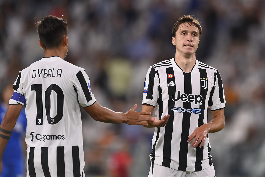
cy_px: 88
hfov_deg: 5.2
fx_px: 2944
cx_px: 132
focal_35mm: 400
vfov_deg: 3.4
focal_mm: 400
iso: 1600
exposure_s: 1/1600
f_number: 2.8
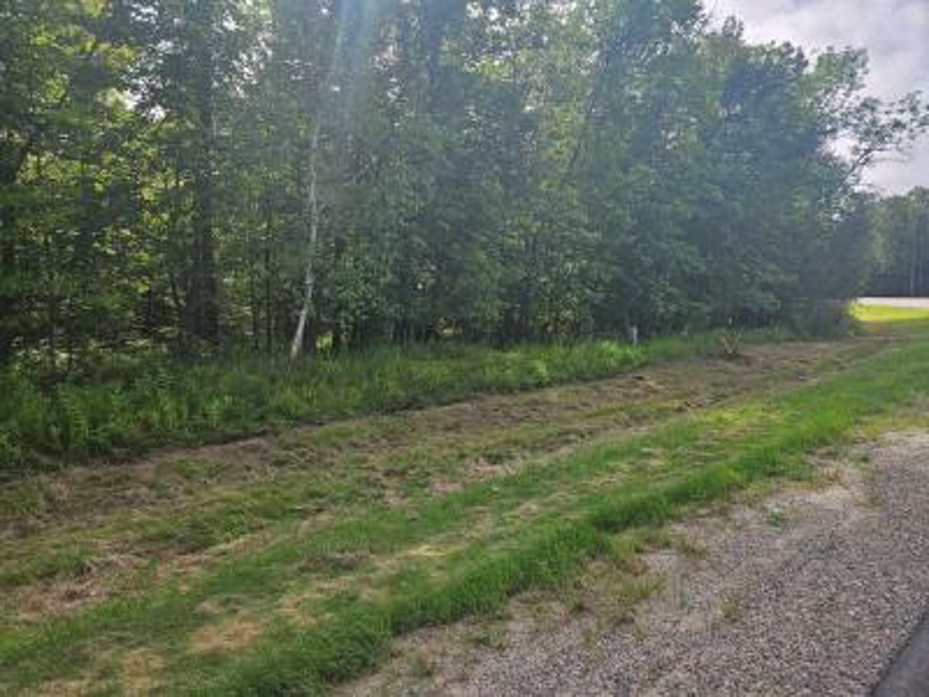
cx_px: 464
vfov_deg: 58.9
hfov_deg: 73.9
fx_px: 617
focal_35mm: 23
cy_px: 348
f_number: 1.8
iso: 25
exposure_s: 1/829
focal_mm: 5.4
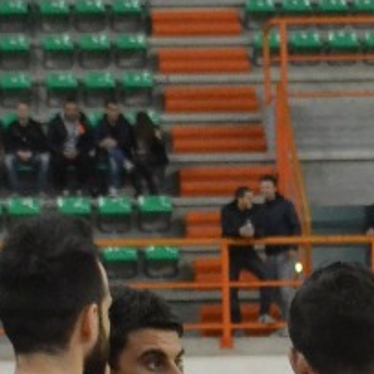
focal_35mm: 295
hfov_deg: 5.9
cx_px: 167
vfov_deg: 5.9
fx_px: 3606
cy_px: 476
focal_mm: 46
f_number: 5.3
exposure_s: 1/250
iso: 3200
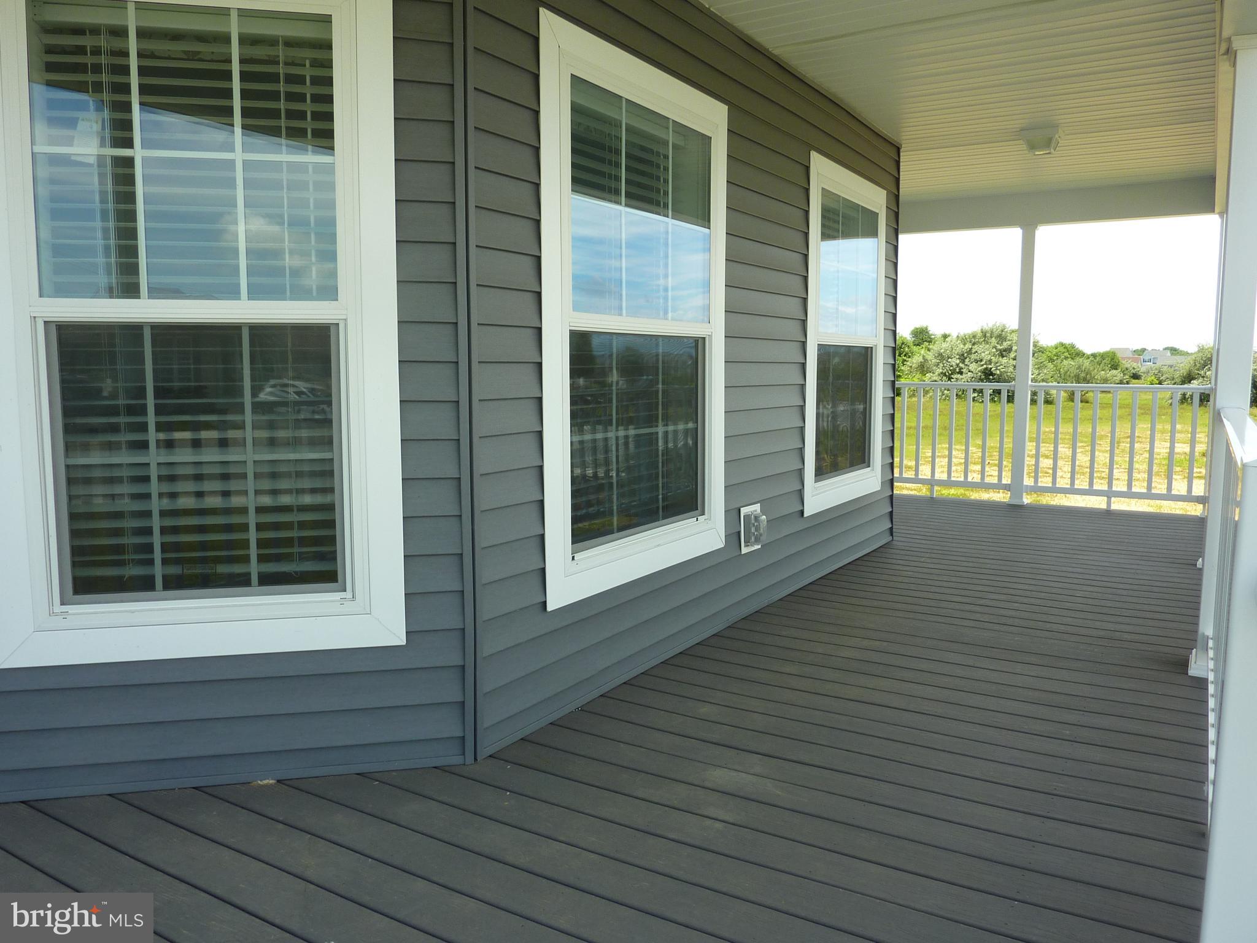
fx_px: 908
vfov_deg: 54.9
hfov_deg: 69.4
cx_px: 628
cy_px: 472
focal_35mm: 25
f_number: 4
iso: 80
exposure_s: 1/250
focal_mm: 4.1
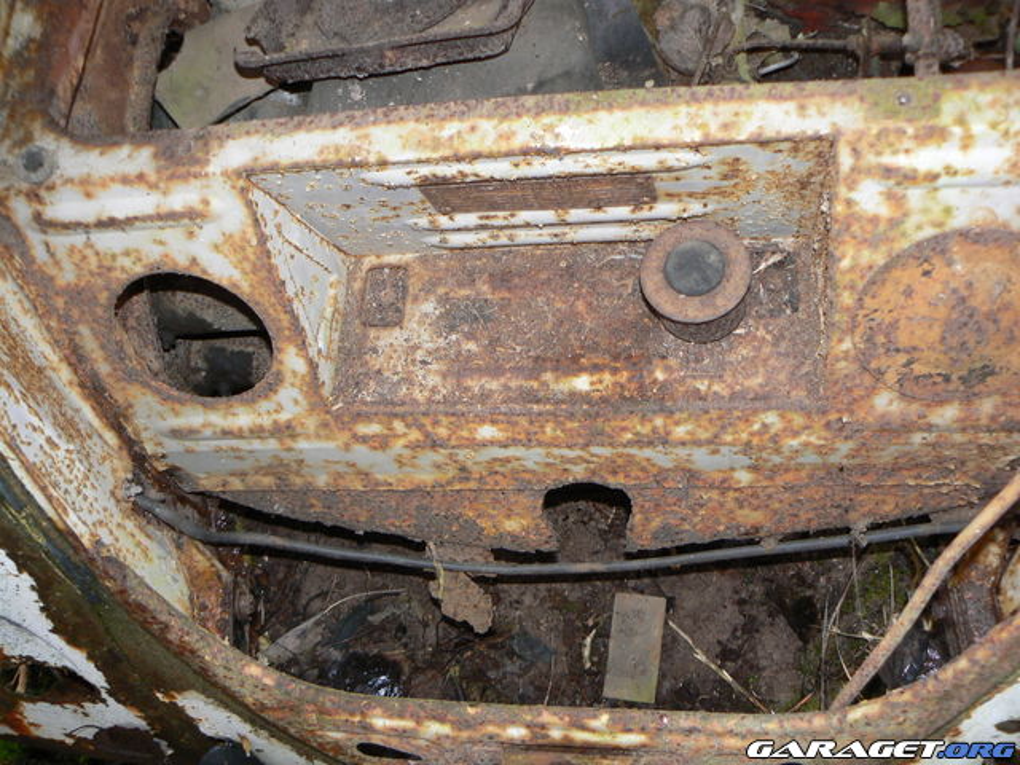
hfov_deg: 51.4
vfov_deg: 39.7
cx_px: 510
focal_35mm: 36
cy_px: 382
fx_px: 1061
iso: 100
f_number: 2.8
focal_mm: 6
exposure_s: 1/30
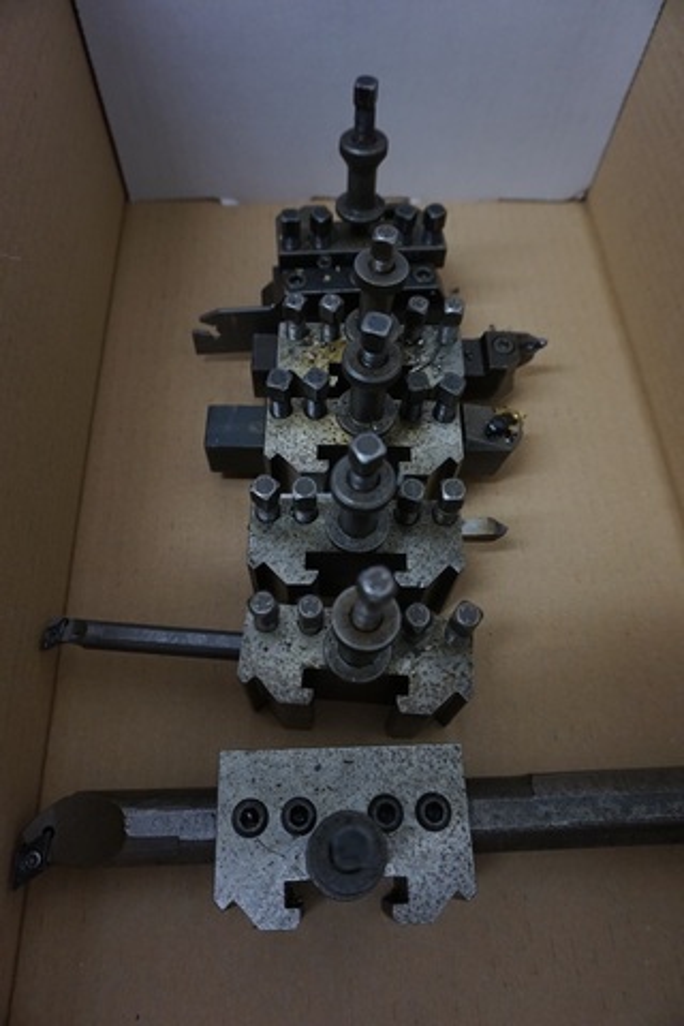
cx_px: 342
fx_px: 684
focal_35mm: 24
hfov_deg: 53.1
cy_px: 513
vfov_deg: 73.7
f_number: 4
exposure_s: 1/60
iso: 640
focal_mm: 16
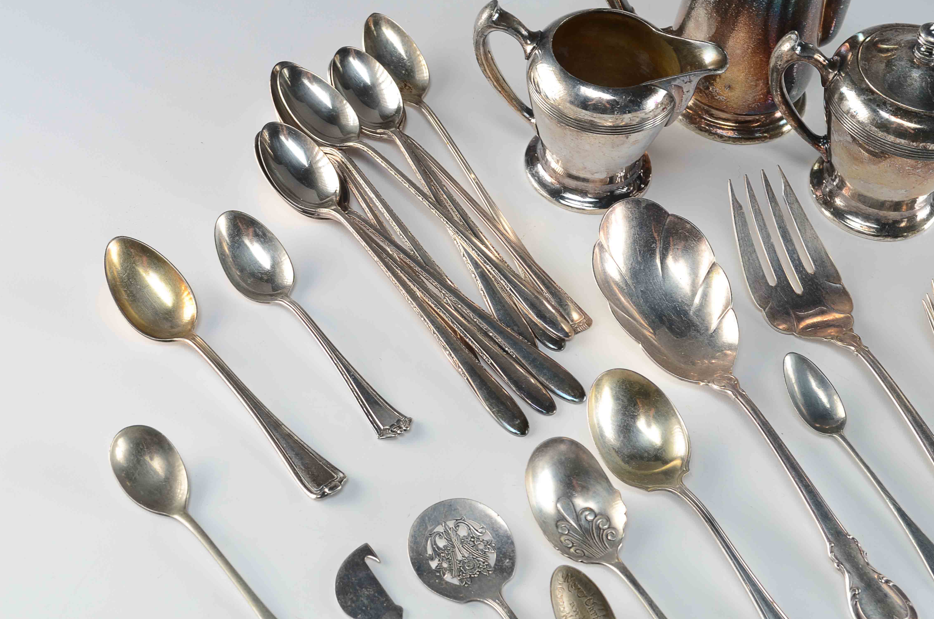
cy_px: 319
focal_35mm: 59
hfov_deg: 34.0
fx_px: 1528
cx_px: 509
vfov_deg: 22.9
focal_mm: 36
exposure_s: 1/80
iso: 100
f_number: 10
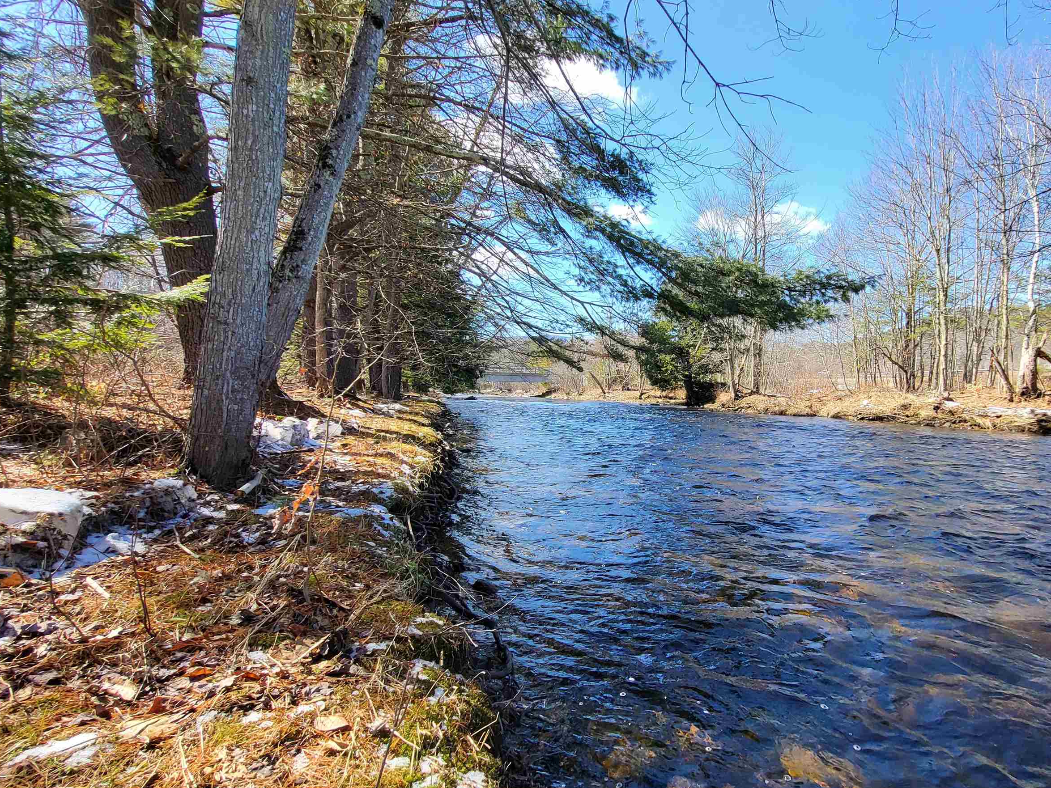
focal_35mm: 17
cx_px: 674
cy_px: 429
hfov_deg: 88.7
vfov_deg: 74.6
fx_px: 516
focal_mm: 1.74
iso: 32
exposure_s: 1/315
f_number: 2.2
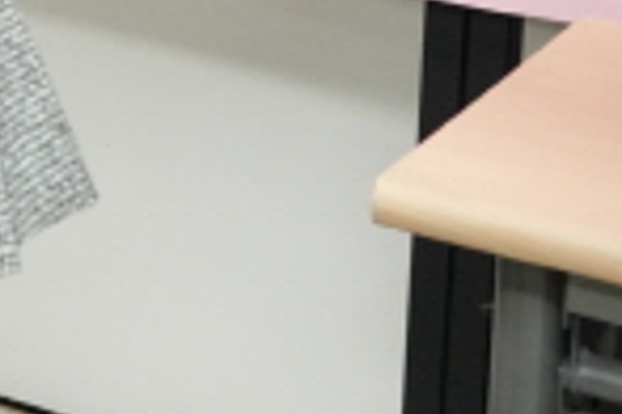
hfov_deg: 9.0
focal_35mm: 190
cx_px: -1197
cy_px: -617
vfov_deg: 6.8
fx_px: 3283
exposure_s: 1/200
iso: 4000
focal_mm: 31
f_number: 4
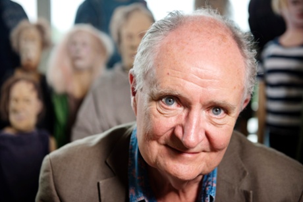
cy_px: 101
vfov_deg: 22.6
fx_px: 505
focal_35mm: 60
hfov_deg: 33.4
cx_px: 152
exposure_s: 1/125
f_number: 3.2
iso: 50
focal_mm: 60
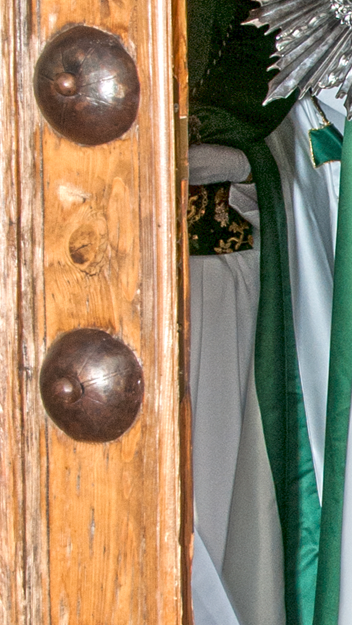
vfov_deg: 12.9
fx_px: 2767
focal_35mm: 167
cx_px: 634
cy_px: 291
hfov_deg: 7.1
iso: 200
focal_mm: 31
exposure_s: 1/60
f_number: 22
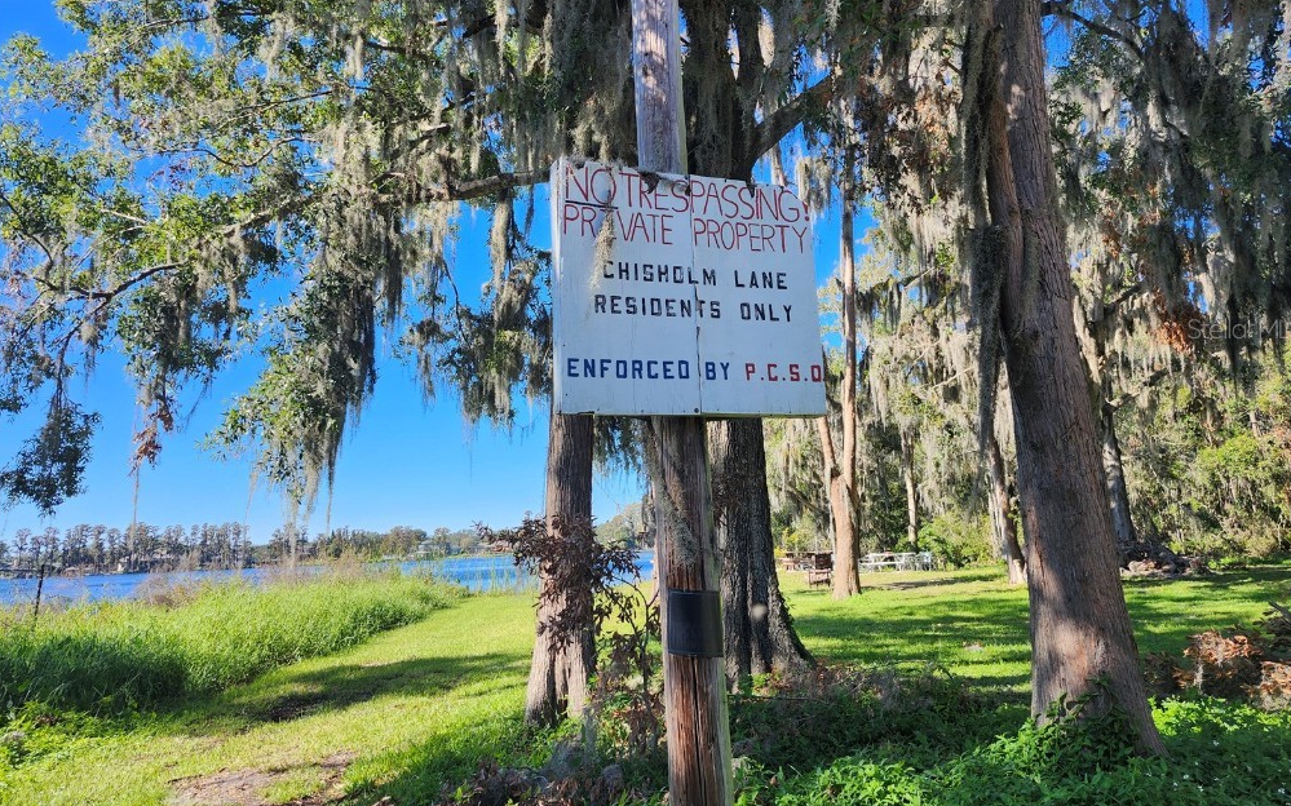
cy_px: 328
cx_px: 647
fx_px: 879
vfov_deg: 49.0
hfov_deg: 72.6
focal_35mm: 25
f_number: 1.8
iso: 25
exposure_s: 1/604
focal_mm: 5.54
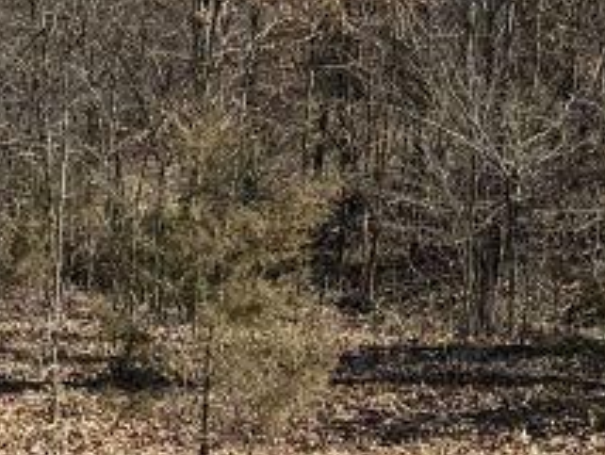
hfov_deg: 12.8
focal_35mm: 153
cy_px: 280
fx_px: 2677
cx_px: 496
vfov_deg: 9.7
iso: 80
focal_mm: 6.76
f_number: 1.78
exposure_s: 1/2299
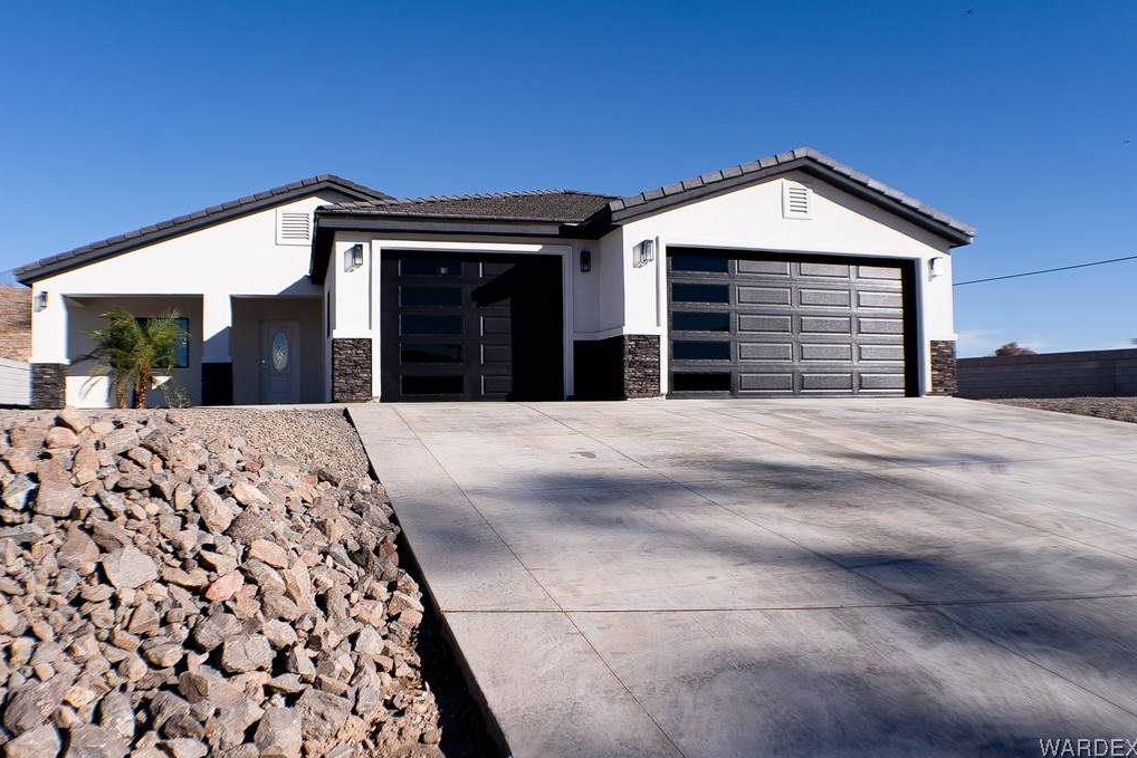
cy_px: 367
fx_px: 1011
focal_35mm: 32
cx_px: 539
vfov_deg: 41.1
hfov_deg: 58.7
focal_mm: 30
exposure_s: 1/2000
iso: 100
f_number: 4.5
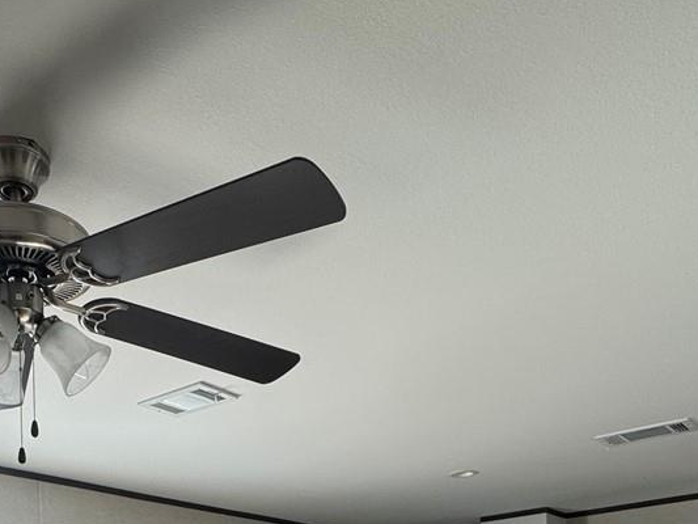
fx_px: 847
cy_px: 665
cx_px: 242
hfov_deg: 44.2
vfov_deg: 28.7
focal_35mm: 42
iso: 50
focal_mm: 2.22
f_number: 2.2
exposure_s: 1/99
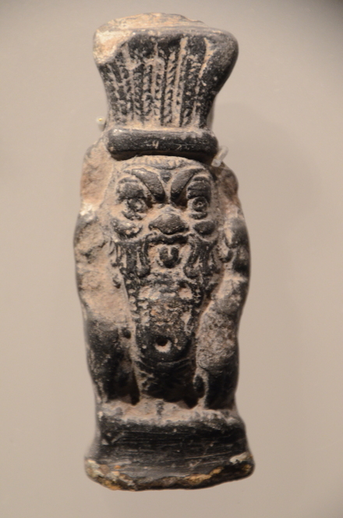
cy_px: 259
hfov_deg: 4.9
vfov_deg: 7.4
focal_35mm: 278
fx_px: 3982
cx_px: 172
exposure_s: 1/40
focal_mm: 185
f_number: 6.3
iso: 2500
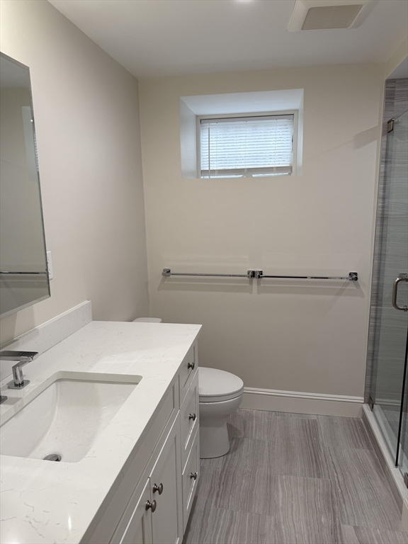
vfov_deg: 71.6
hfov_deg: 56.8
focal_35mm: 24
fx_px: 377
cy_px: 272
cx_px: 204
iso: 64
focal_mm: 6.76
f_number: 1.78
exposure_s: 1/120
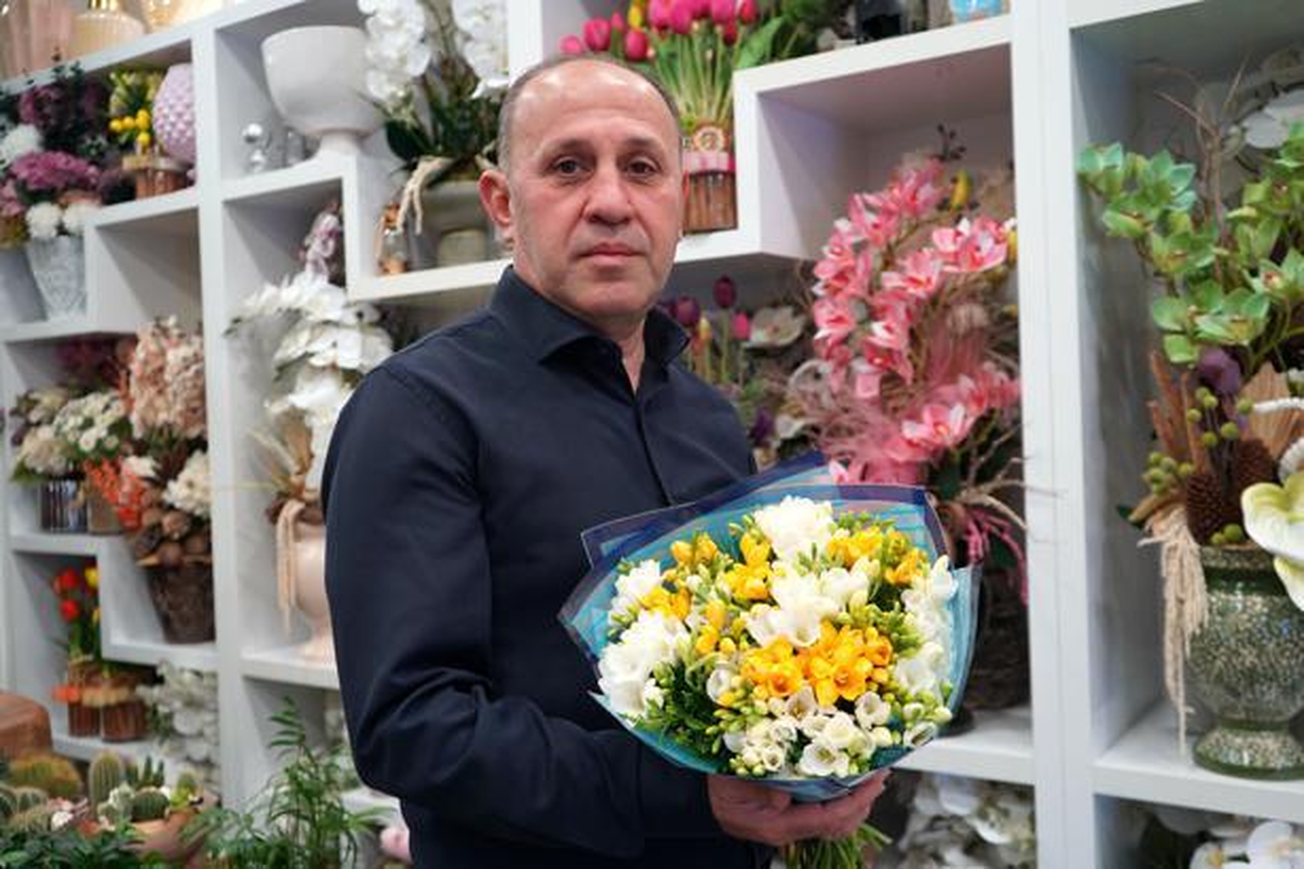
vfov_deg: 41.1
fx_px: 1159
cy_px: 434
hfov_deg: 58.7
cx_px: 652
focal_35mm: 32
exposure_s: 1/160
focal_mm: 32
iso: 1000
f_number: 4
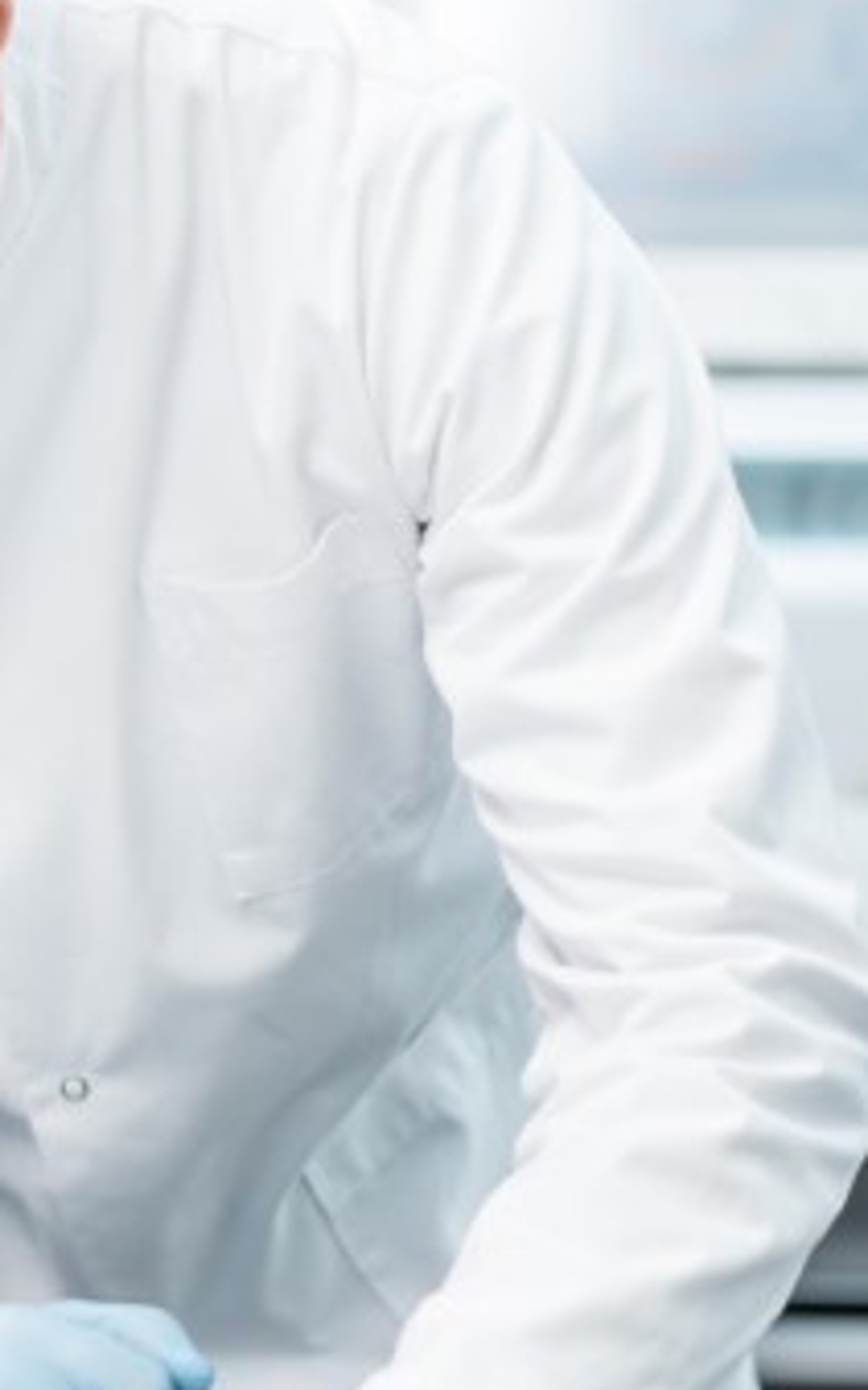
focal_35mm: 205
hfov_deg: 6.3
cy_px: 707
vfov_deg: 10.2
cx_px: -658
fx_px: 7766
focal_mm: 85
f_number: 2.2
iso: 200
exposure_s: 1/160
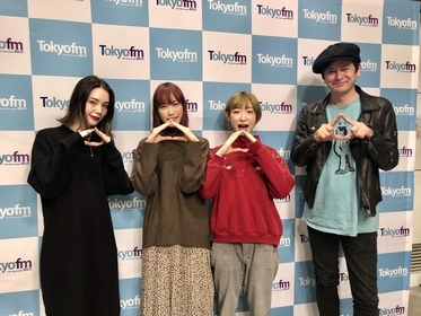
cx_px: 210
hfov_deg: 63.4
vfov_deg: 49.8
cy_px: 158
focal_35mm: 28
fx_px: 341
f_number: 1.8
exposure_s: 1/14
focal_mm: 3.99
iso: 100
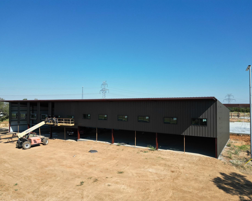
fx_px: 194
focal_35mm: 26
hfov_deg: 66.0
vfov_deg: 54.9
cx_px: 121
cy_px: 103
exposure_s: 1/3000
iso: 100
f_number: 1.7
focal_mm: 6.72
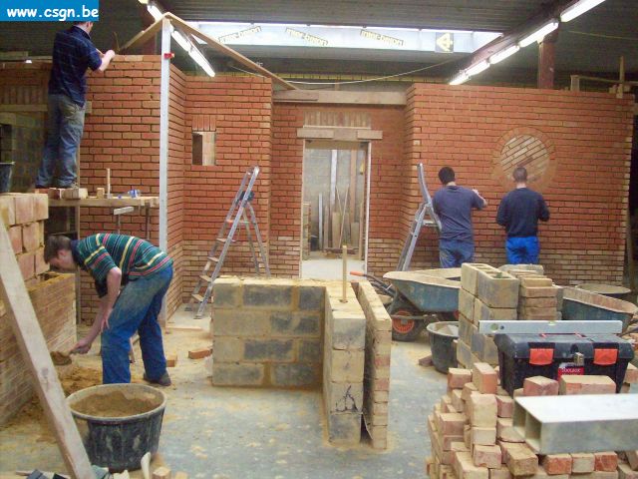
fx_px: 664
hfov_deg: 51.4
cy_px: 240
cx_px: 319
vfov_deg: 39.7
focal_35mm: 36
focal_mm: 6
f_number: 2.7
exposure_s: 1/128
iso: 337
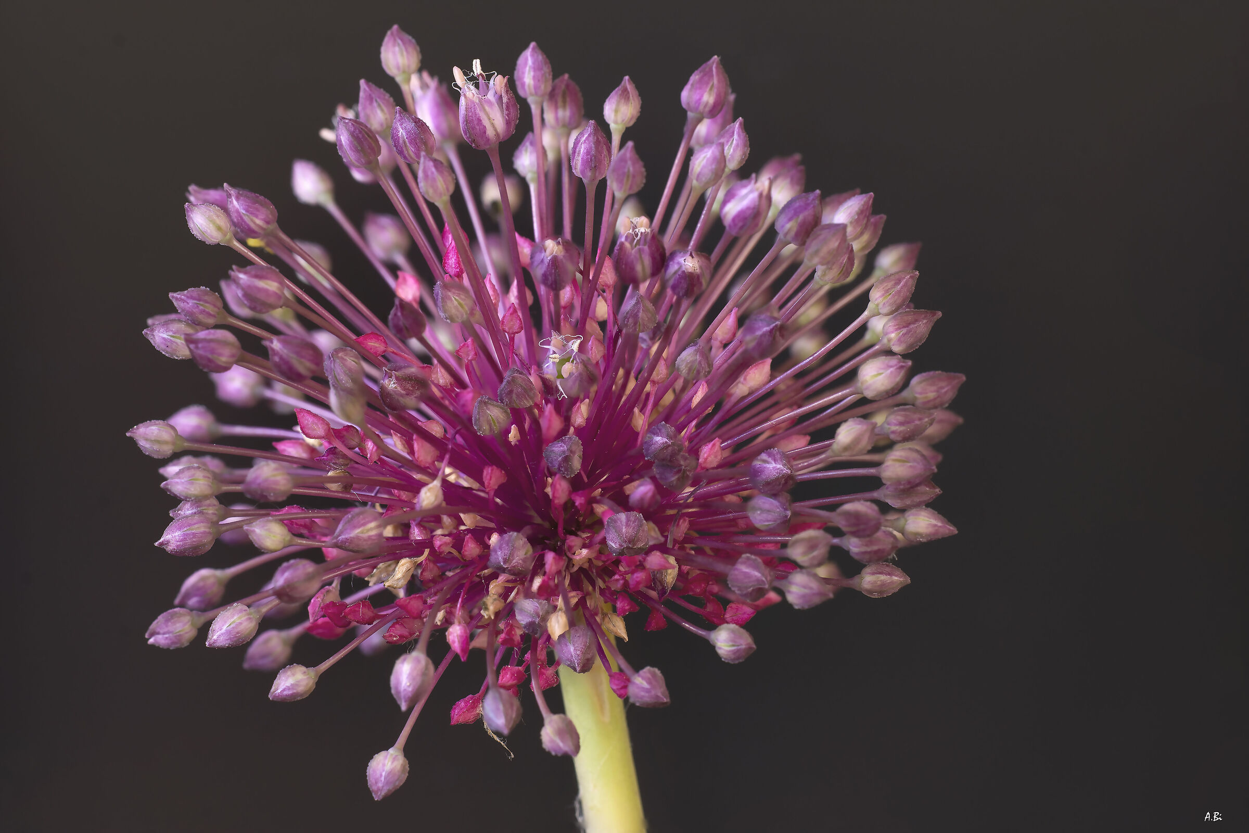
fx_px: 9627
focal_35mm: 278
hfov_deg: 7.4
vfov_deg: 5.0
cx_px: 624
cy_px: 416
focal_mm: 185
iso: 100
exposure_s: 1.3
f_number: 9
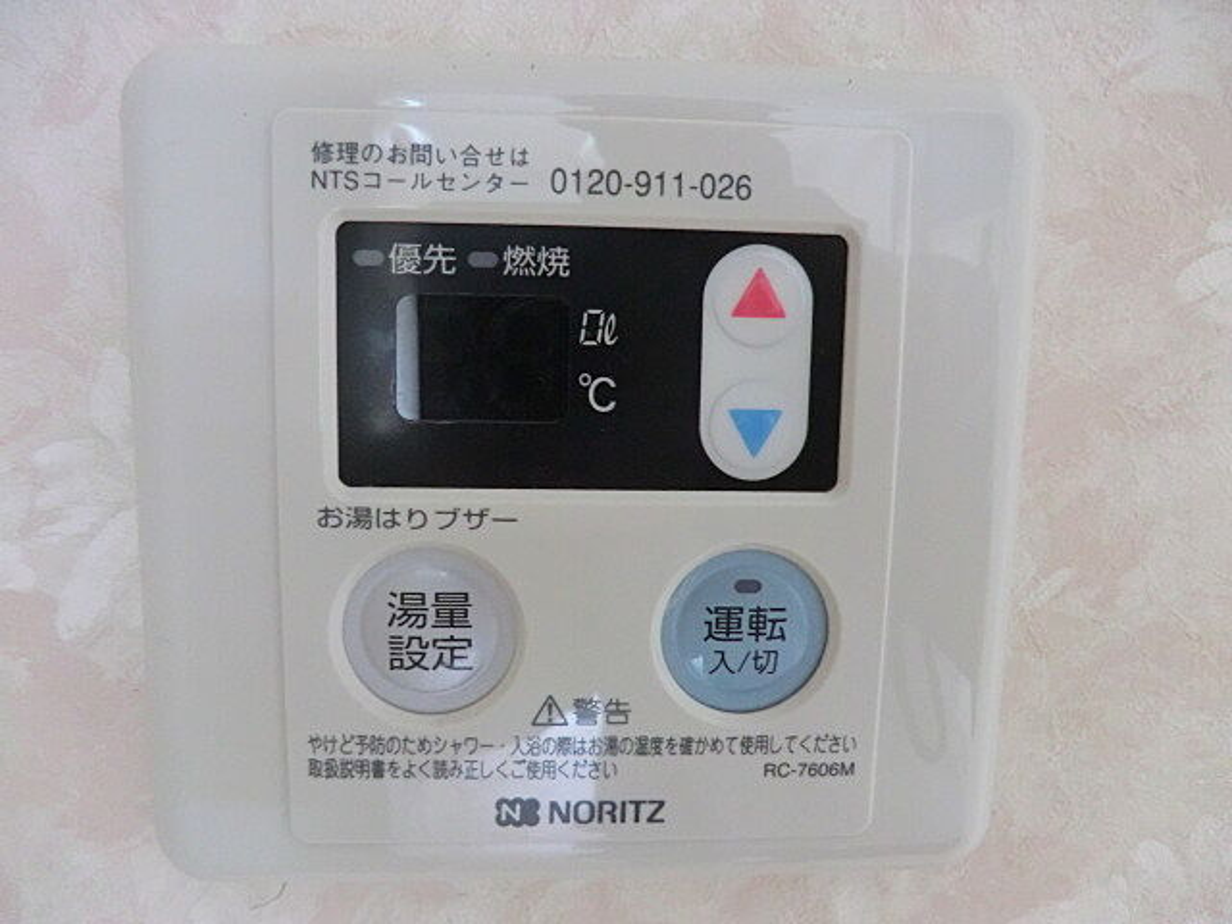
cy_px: 462
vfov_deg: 56.8
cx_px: 616
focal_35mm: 24
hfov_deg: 71.6
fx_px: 854
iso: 640
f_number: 3.2
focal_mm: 4.3
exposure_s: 1/60
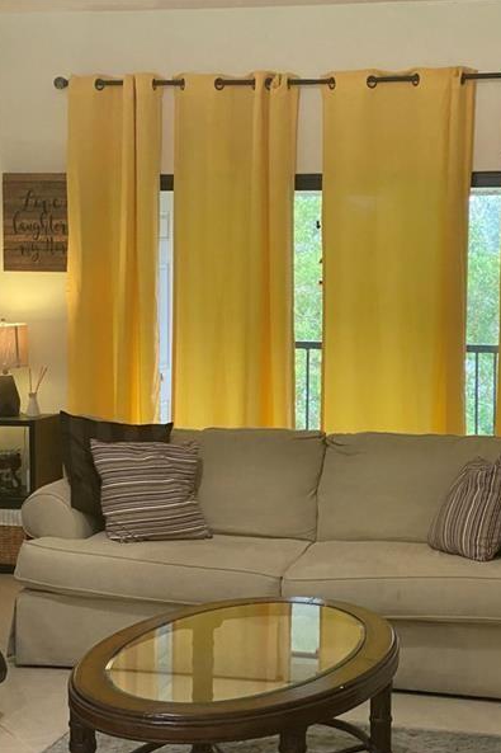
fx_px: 1525
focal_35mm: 73
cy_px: 378
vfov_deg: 27.7
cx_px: 255
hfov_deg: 18.7
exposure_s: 1/60
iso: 500
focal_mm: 6
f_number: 2
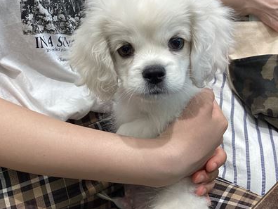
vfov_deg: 30.9
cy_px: 111
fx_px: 377
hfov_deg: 40.0
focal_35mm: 47
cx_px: 97
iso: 50
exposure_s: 1/120
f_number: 2.4
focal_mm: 3.3
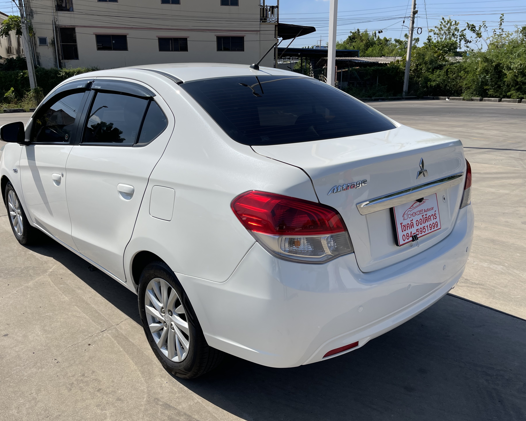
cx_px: 244
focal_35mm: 27
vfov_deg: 53.2
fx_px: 420
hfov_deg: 64.0
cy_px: 211
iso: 32
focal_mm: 5.1
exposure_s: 1/6579
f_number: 1.6
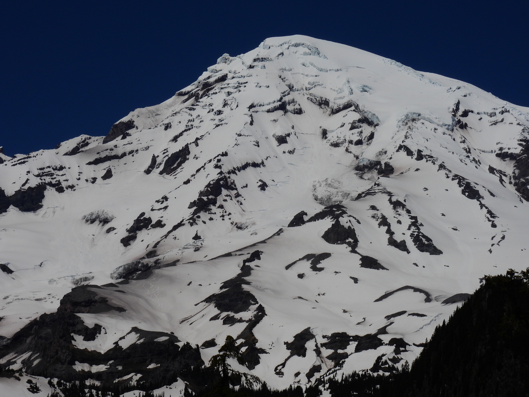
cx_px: 264
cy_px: 198
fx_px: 1757
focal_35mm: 115
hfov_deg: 17.1
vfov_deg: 12.9
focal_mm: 20.5
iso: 100
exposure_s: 1/2000
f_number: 8
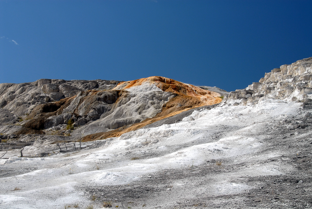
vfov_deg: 21.6
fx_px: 547
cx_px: 156
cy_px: 104
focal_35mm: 63
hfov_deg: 31.9
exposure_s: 1/60
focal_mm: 42
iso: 100
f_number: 13
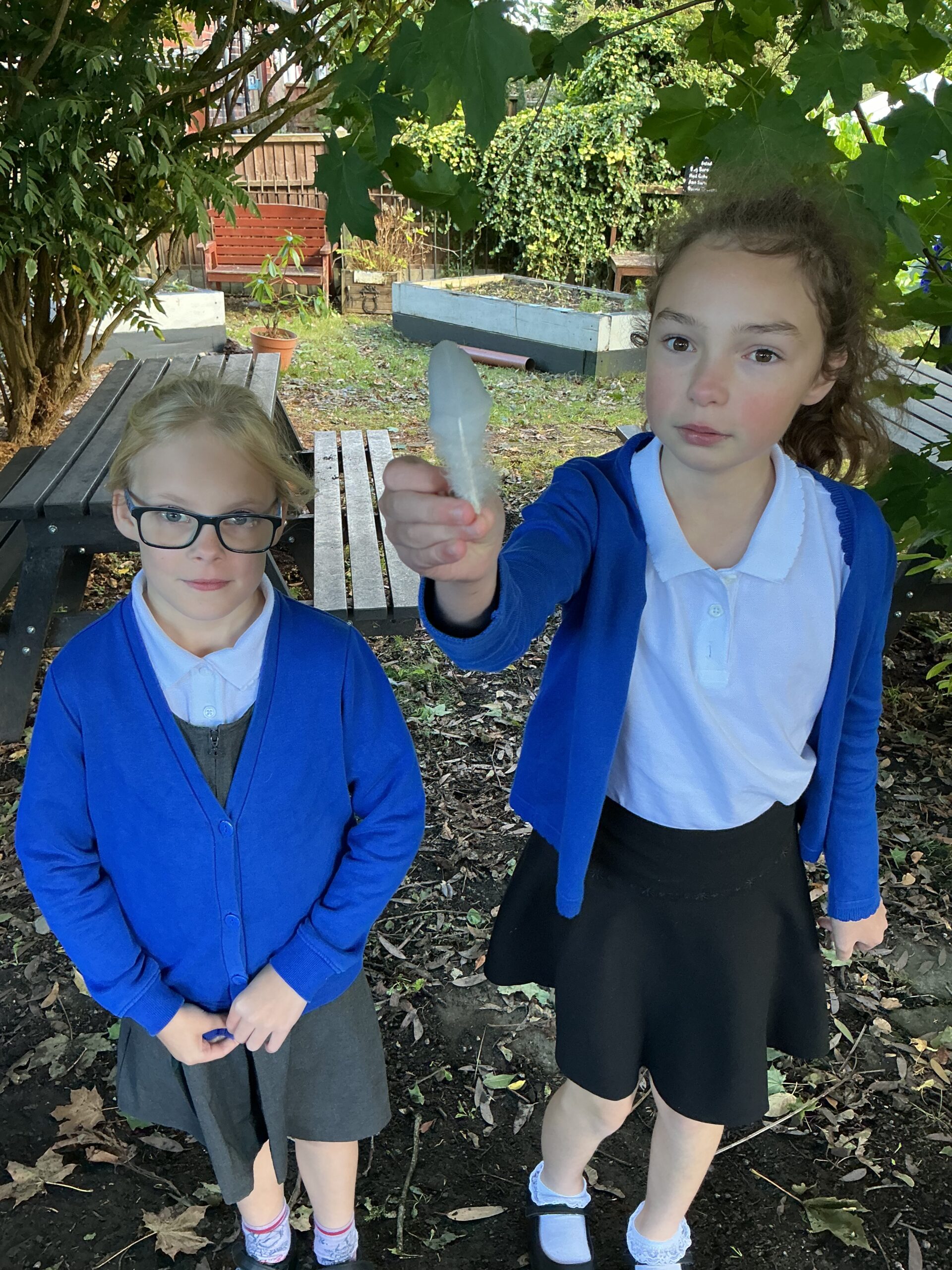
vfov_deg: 61.7
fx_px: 1063
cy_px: 635
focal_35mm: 29
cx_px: 476
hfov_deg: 48.2
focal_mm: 3
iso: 80
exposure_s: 1/60
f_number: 1.8
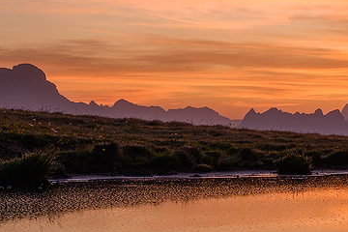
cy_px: 152
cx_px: 584
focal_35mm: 125
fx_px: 1208
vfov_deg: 11.0
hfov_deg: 14.7
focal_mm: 30
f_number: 9
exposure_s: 1/25
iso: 100
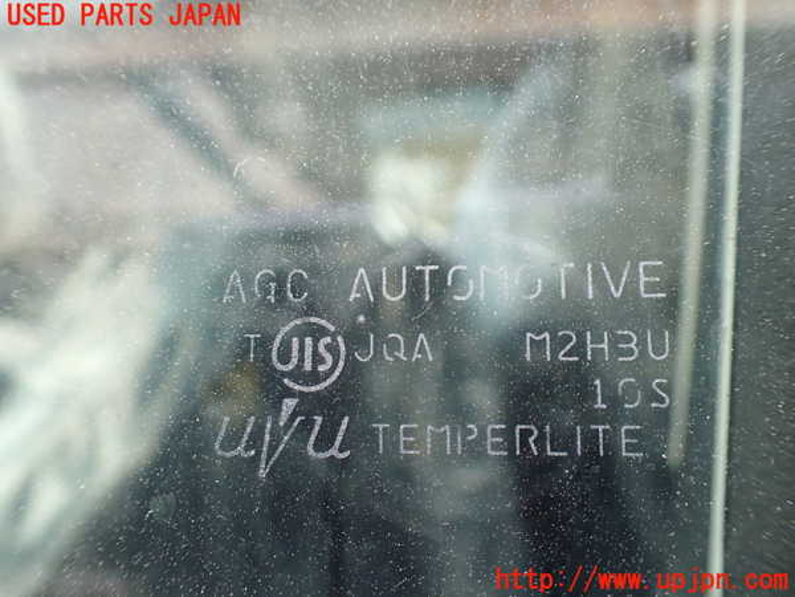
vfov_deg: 46.8
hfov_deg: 60.0
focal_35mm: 30
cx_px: 398
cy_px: 298
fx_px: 689
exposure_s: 1/125
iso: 125
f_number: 2.3
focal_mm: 5.4
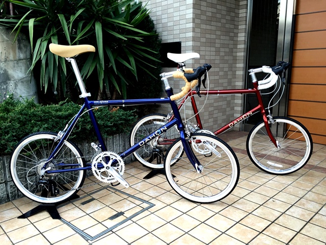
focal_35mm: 29
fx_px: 273
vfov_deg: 48.2
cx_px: 163
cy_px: 122
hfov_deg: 61.7
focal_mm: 4.15
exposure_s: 1/120
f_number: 2.2
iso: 50
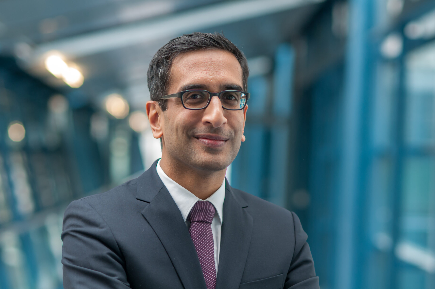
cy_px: 144
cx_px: 218
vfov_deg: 10.7
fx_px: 1539
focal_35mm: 128
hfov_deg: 16.1
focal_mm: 85
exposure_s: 1/80
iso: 400
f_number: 2.5
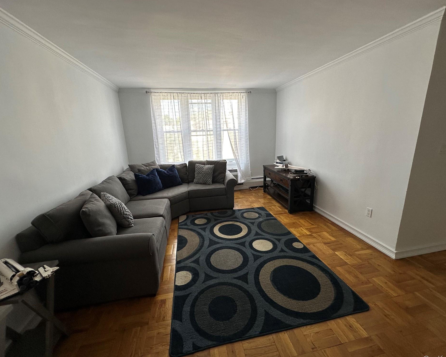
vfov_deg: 84.0
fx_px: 198
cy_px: 181
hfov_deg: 96.8
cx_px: 227
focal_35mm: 15
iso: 80
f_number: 2.2
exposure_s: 1/99
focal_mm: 2.22
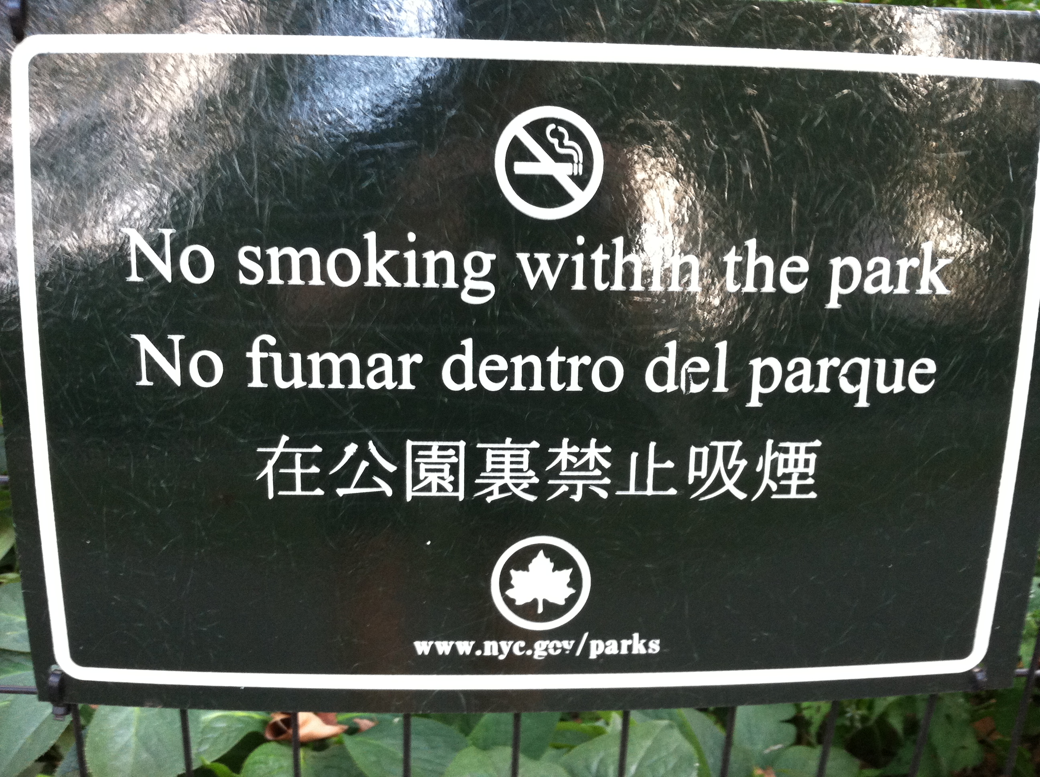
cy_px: 388
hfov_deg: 52.7
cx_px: 520
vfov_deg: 40.6
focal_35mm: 35
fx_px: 1050
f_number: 2.8
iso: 160
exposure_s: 1/15
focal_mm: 3.85
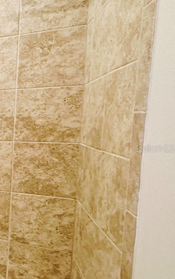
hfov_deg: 19.5
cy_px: 148
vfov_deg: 52.7
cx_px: -173
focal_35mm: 37
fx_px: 282
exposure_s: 1/60
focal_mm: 2.22
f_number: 2.2
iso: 500
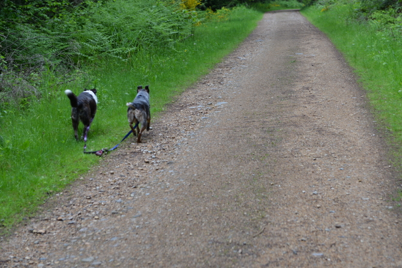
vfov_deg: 16.3
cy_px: 110
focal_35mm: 84
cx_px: 225
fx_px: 938
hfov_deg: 24.2
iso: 100
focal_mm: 70
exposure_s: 1/60
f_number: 4
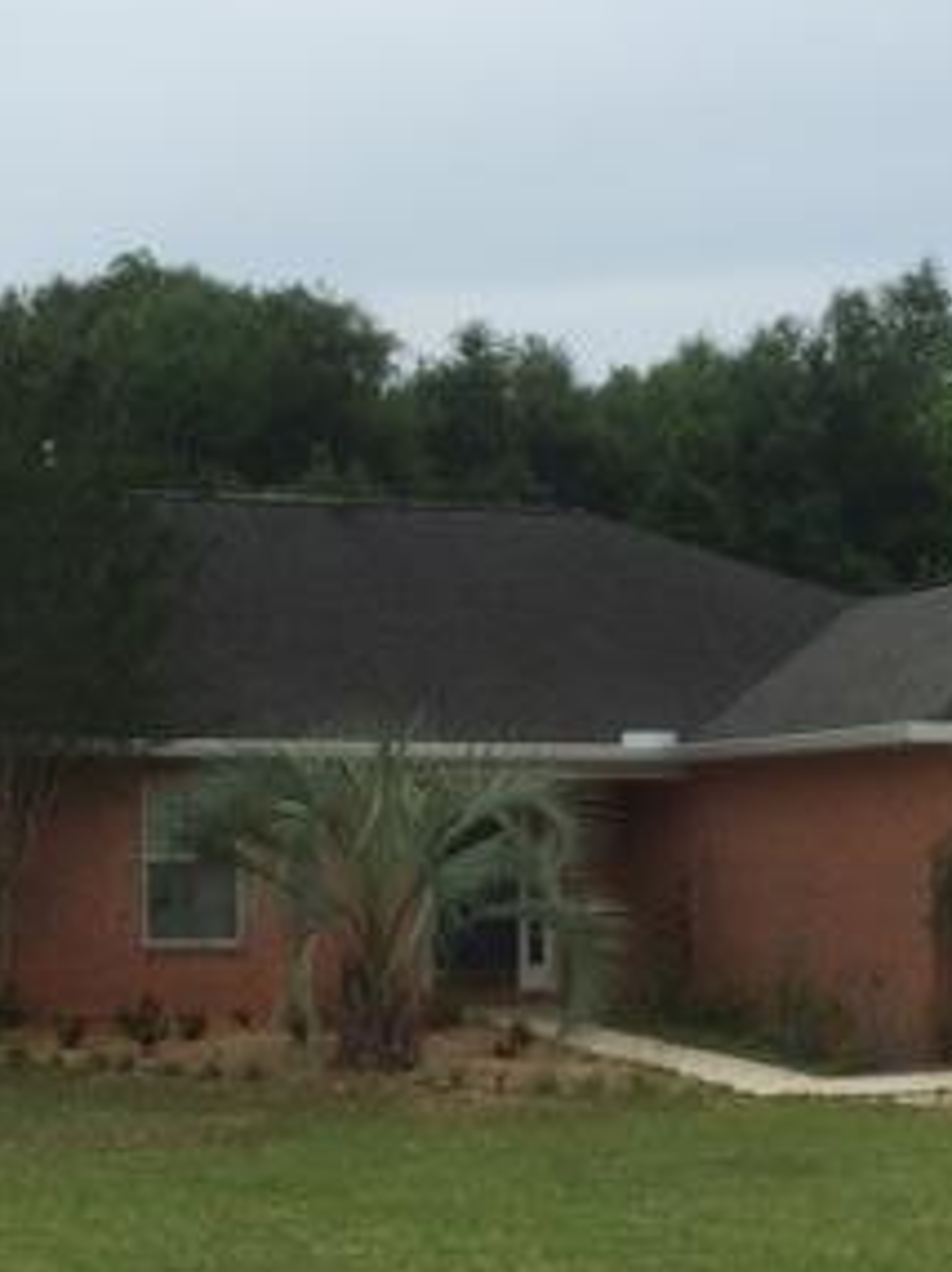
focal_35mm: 65
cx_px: 414
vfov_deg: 29.2
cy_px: 1005
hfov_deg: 22.5
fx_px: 2387
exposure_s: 1/942
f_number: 2.2
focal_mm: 4.15
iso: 32
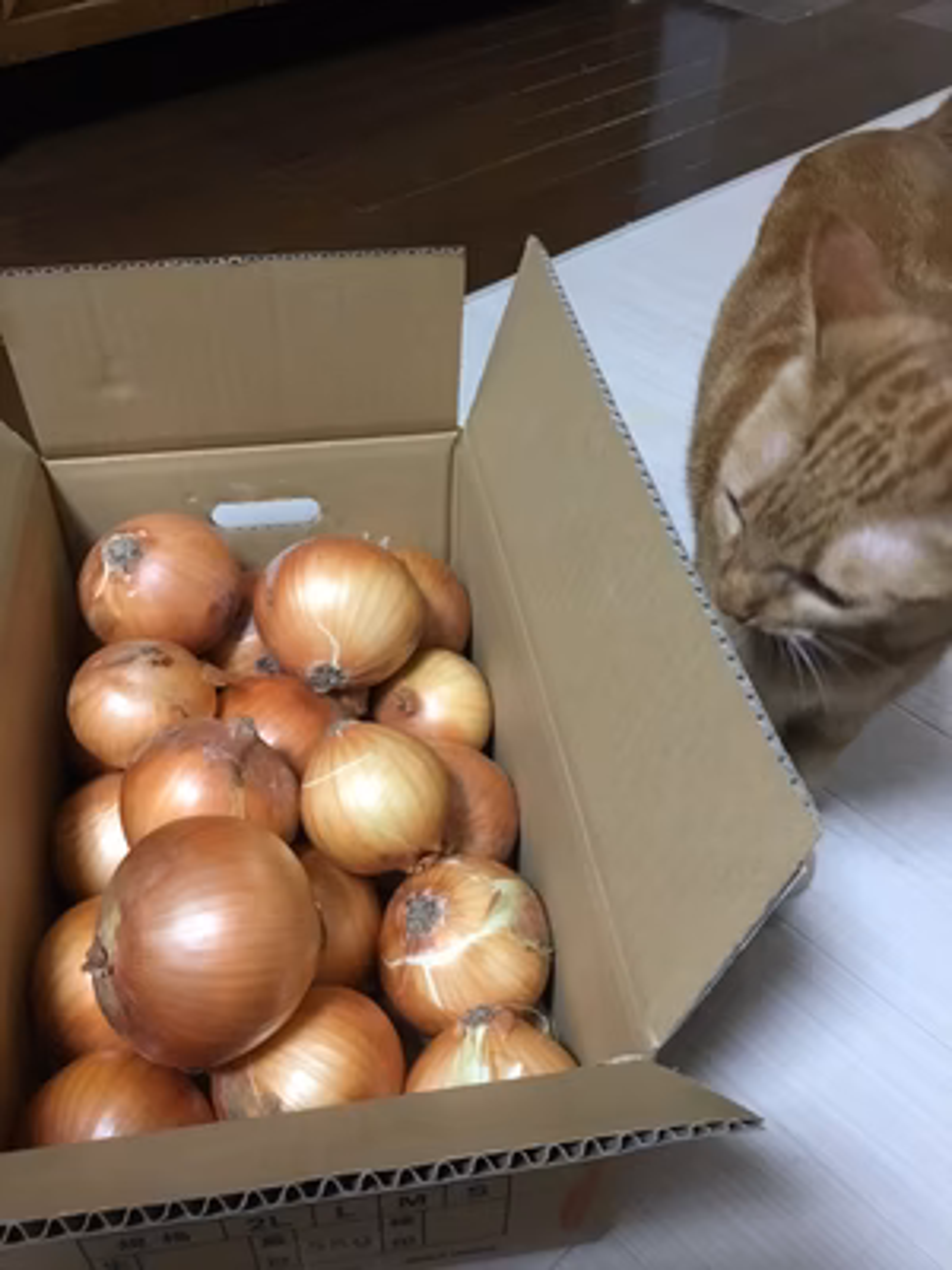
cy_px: 635
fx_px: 1137
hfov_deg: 45.4
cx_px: 476
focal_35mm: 31
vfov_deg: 58.4
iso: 200
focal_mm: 3.3
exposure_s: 1/20
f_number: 2.4
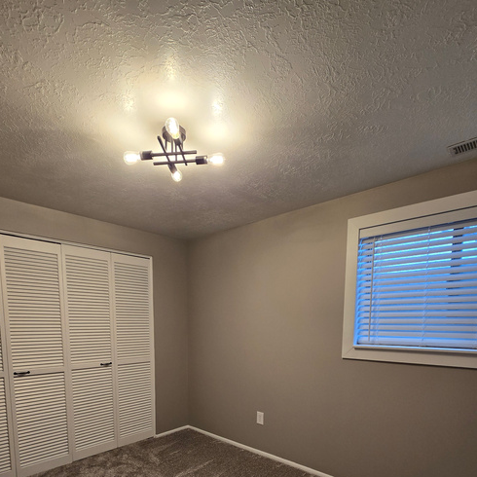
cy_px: 358
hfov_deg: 80.6
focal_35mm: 18
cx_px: 222
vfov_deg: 74.9
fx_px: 281
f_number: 2.2
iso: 125
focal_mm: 2.2
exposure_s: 1/60
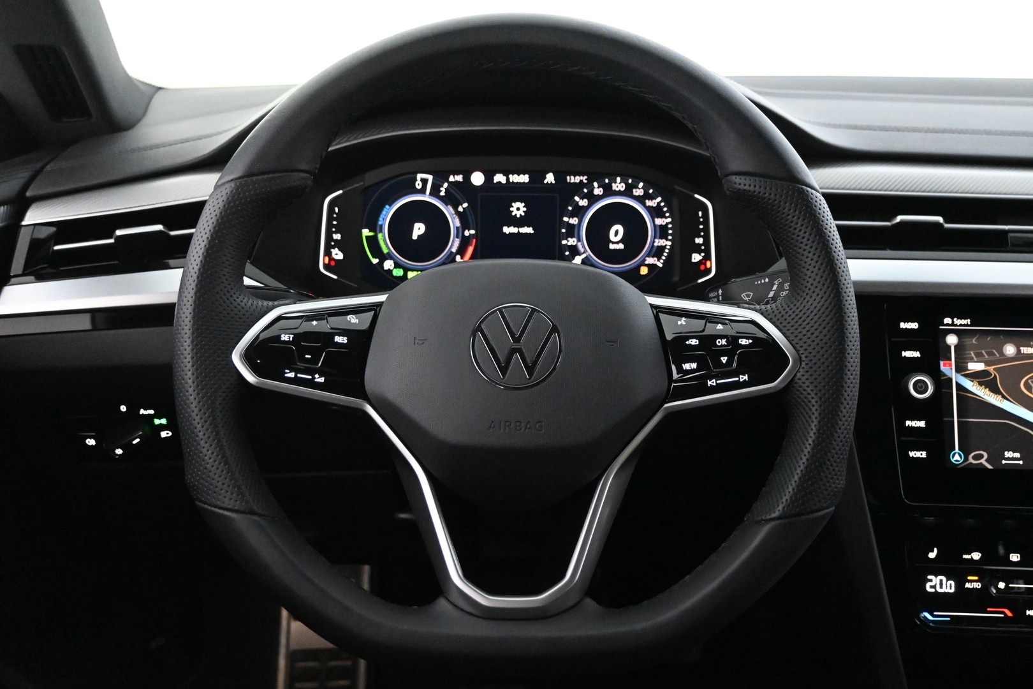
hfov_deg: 51.3
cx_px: 516
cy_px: 344
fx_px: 1076
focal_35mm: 38
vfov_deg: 35.5
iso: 9000
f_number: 4.2
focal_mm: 25
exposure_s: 1/40
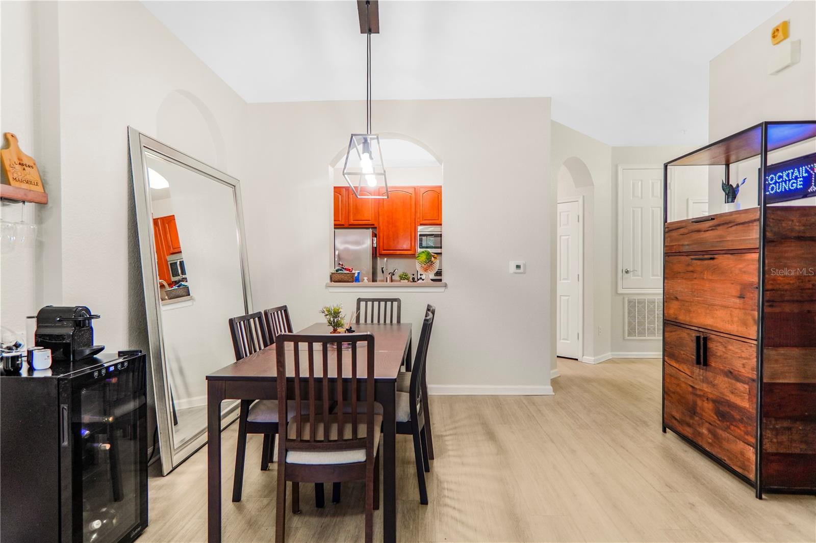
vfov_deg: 67.4
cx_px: 408
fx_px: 408
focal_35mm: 18
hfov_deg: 90.0
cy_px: 272
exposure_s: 1/50
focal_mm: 12
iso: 400
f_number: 2.5
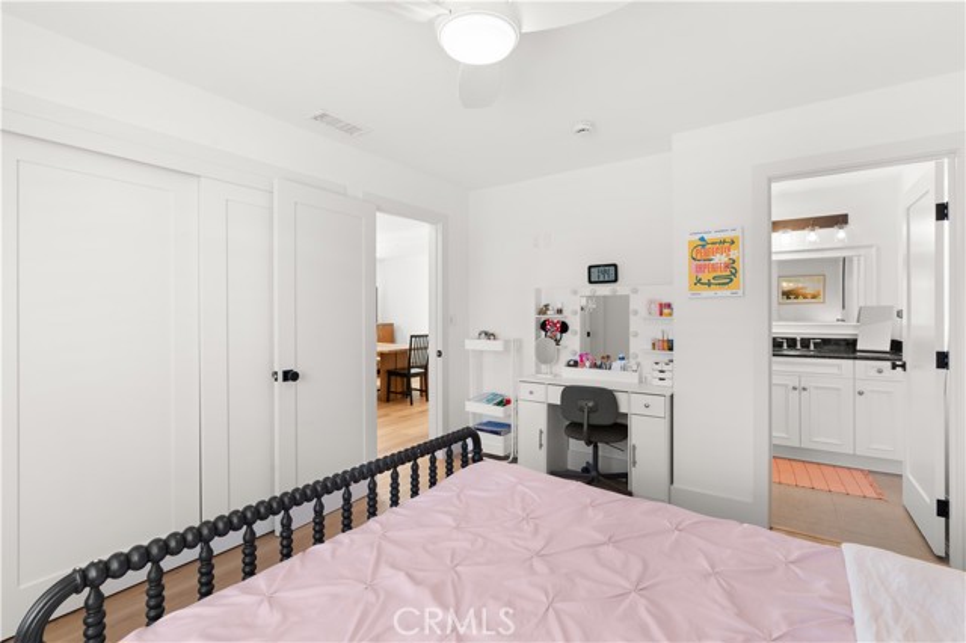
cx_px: 483
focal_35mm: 16
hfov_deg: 96.8
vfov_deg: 73.7
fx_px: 429
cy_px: 322
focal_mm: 16
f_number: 9
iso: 640
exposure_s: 1/6
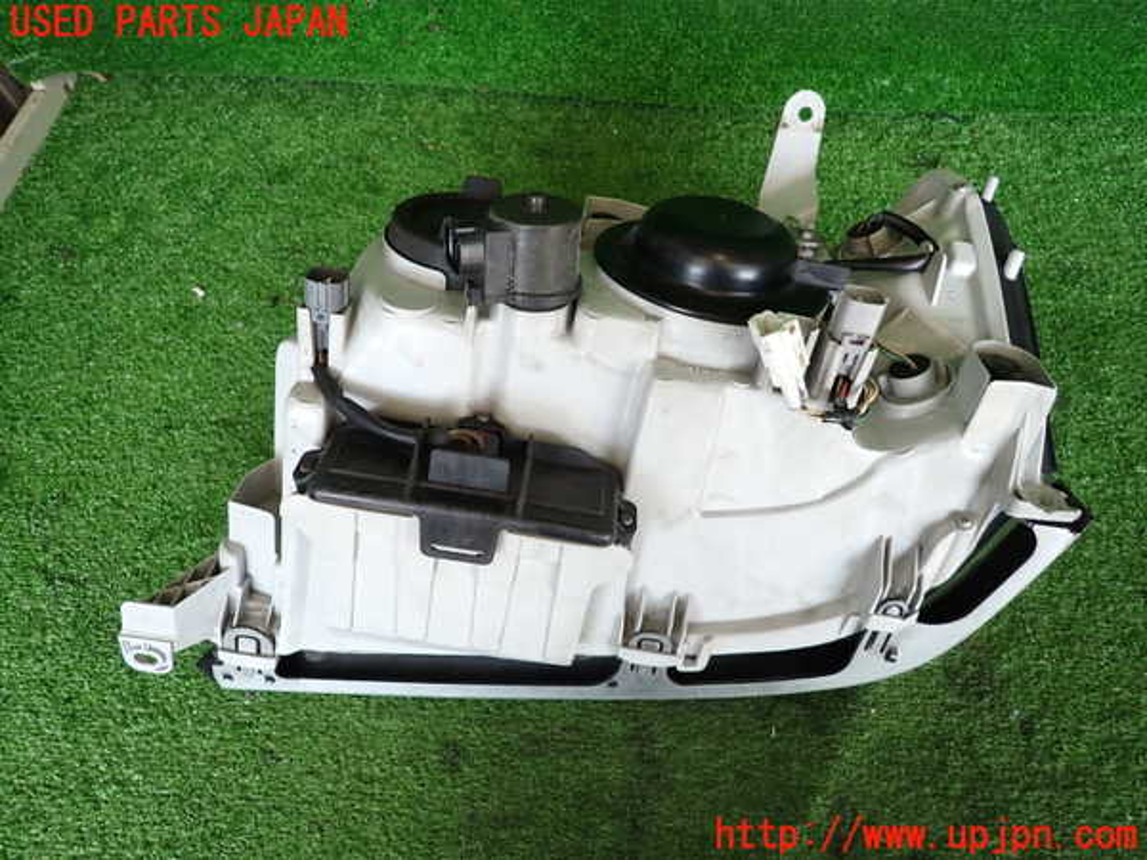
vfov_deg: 54.9
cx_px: 574
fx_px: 828
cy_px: 430
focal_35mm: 25
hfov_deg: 69.4
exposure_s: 1/125
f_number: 2
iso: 160
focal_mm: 4.5
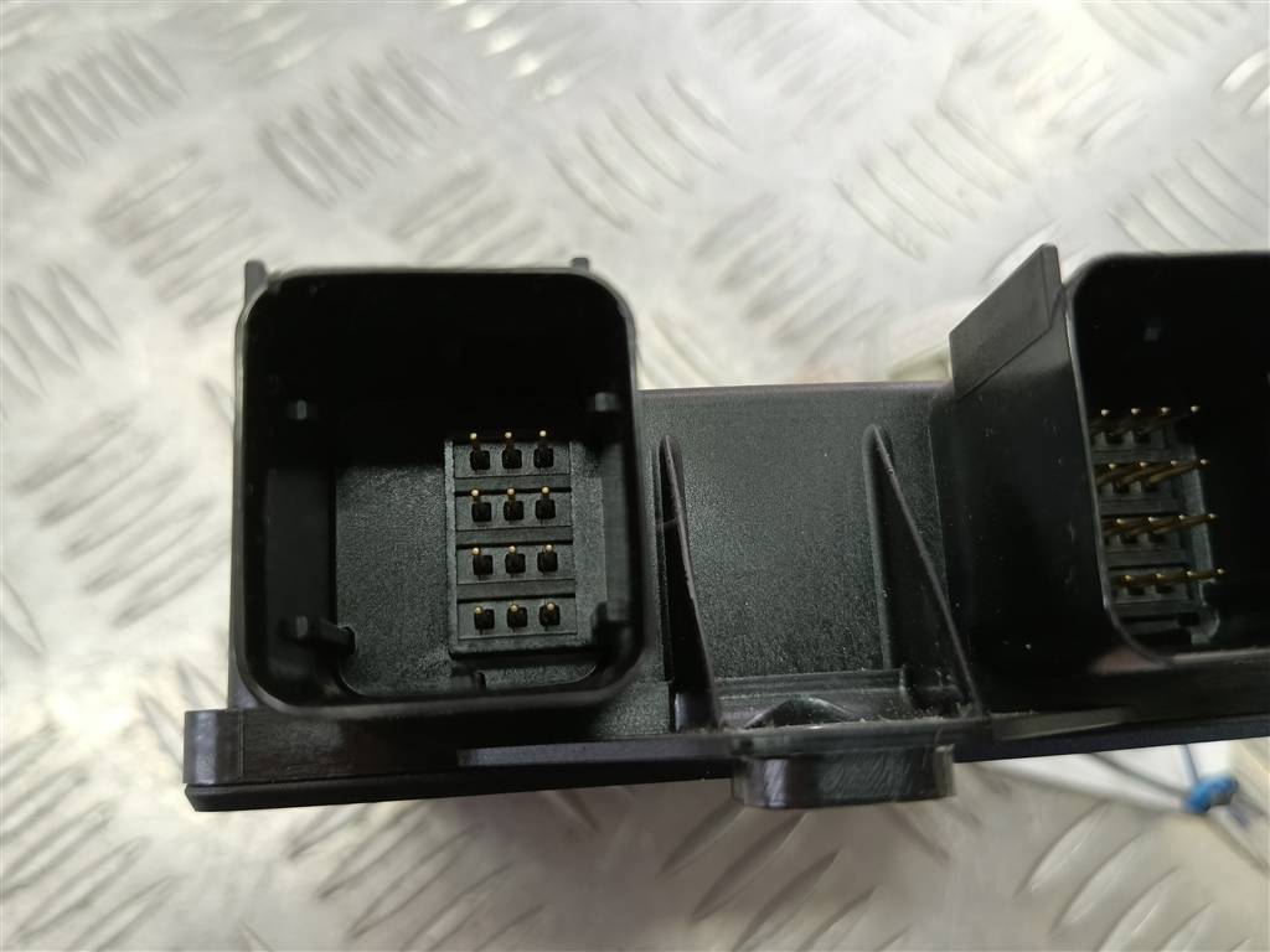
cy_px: 476
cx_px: 635
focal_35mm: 27
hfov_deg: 65.3
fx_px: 991
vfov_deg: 51.4
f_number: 1.6
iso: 150
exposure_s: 1/50
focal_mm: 4.11
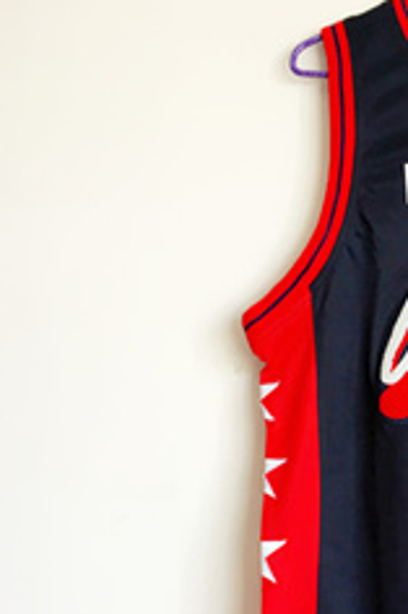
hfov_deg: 19.6
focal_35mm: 64
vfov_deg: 31.0
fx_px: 1090
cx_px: 530
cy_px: 438
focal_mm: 4.15
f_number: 2.2
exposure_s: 1/33
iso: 32
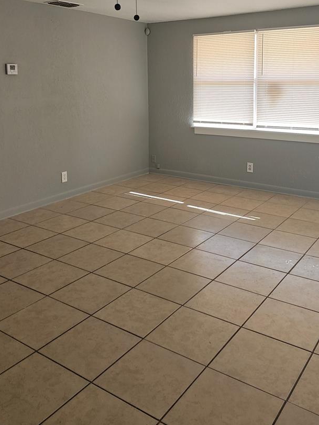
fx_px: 418
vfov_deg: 52.2
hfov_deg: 41.8
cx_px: 173
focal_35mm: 34
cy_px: 120
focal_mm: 6.3
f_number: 1.7
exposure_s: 1/60
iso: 32
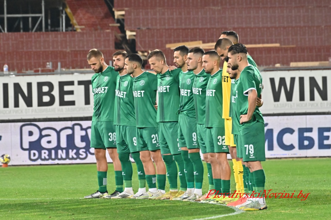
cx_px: 166
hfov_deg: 5.2
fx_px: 3675
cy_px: 110
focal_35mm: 400
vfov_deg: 3.4
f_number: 10
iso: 10000
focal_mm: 400
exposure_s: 1/400
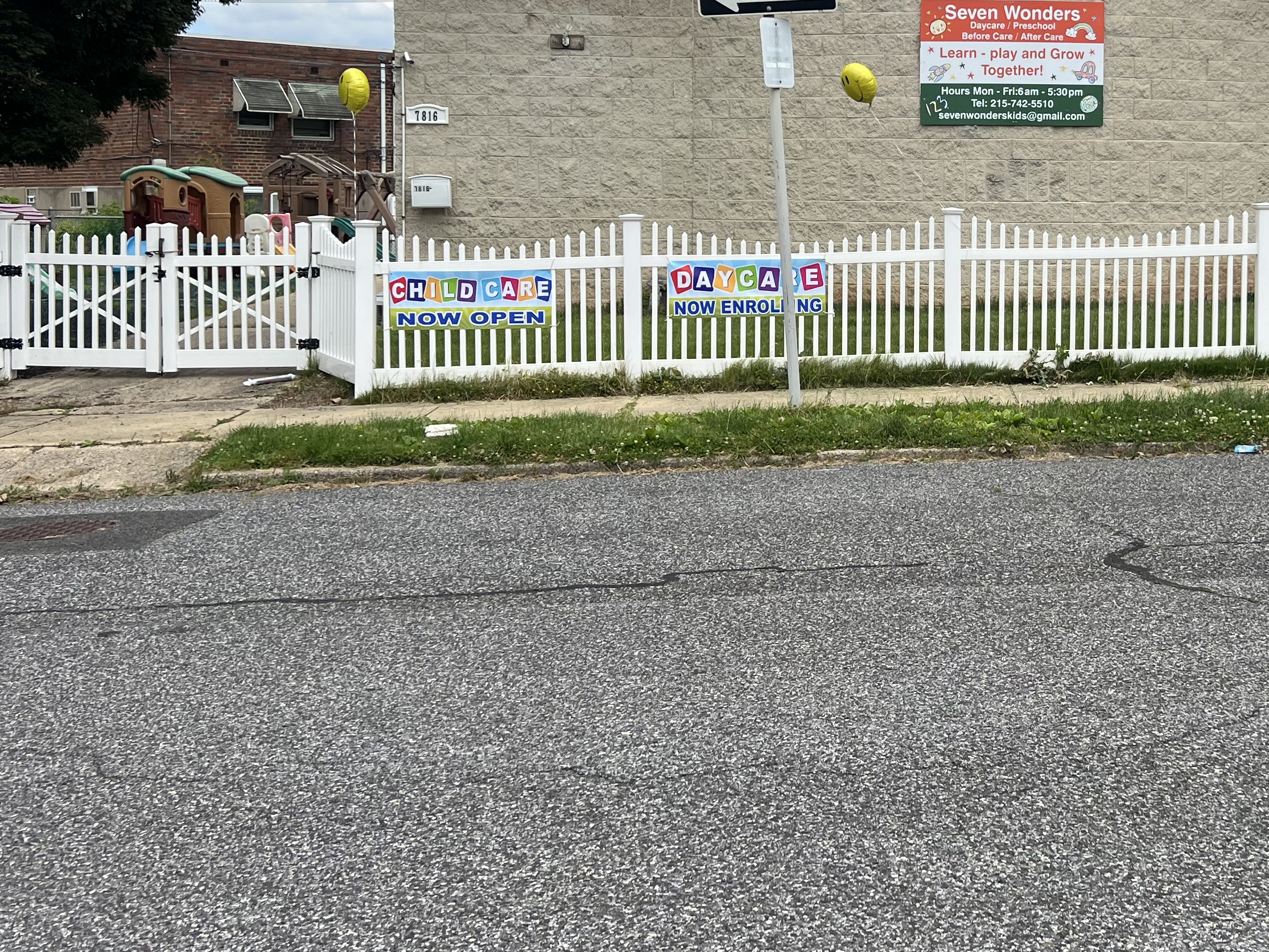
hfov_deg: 39.5
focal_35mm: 47
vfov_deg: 30.4
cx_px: 928
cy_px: 255
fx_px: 1723
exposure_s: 1/4444
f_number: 1.5
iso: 50
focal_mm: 5.7
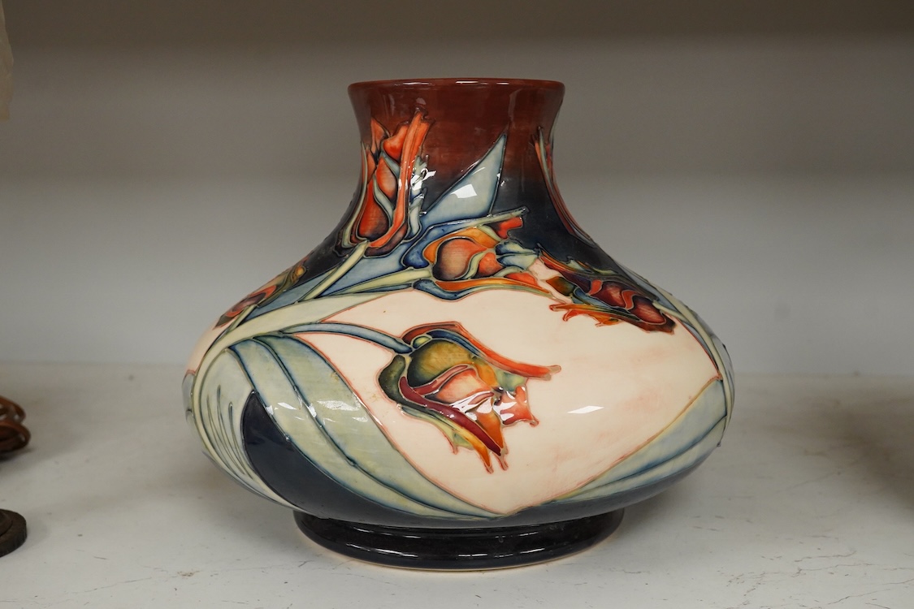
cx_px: 457
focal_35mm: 45
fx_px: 1142
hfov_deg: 43.6
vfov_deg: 29.9
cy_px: 304
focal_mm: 30
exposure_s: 1/125
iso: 2500
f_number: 11
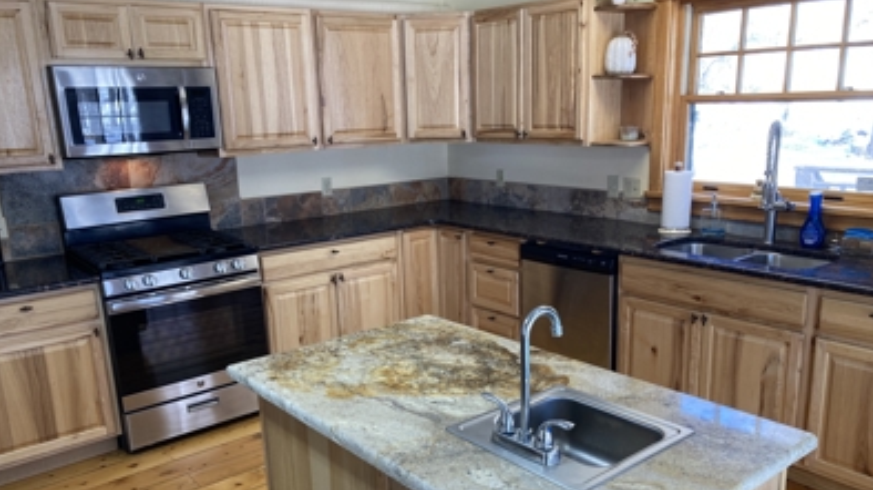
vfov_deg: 37.5
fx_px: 717
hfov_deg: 62.7
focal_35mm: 31
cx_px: 432
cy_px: 304
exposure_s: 1/60
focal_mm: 3.99
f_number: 1.8
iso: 50
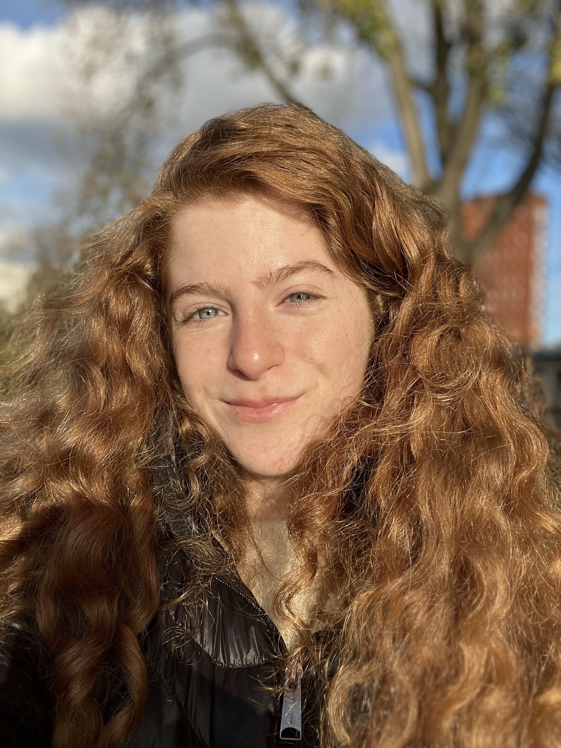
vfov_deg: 60.0
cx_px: 280
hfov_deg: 46.8
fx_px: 648
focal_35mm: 30
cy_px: 374
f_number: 2.2
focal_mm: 2.71
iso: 32
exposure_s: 1/1316
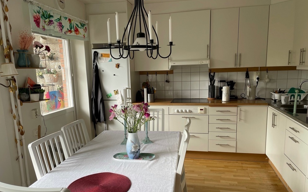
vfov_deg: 42.9
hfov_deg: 64.6
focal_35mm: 29
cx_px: 151
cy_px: 115
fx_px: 243
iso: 32
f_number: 1.6
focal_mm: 4.2
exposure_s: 1/181
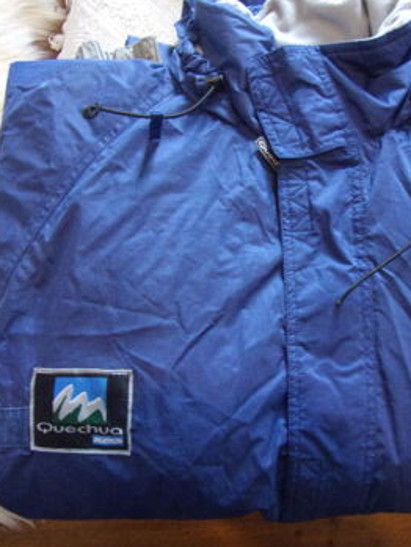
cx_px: 270
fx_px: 522
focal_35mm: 33
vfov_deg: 55.3
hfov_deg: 42.5
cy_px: 274
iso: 396
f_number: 3.3
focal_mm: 4.3
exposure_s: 1/17
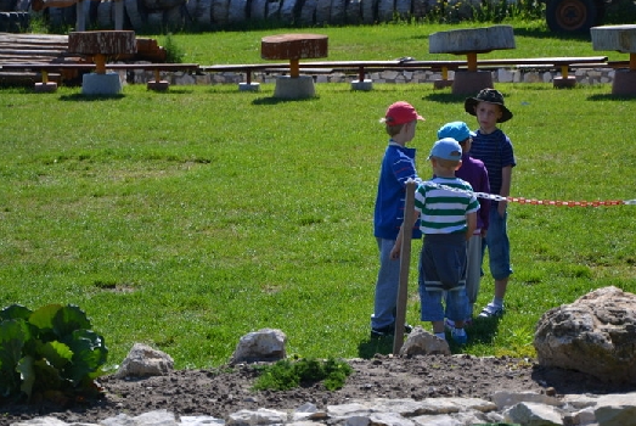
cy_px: 195
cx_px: 349
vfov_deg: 7.6
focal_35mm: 181
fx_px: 3194
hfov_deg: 11.4
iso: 125
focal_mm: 105
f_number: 5.6
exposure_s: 1/500
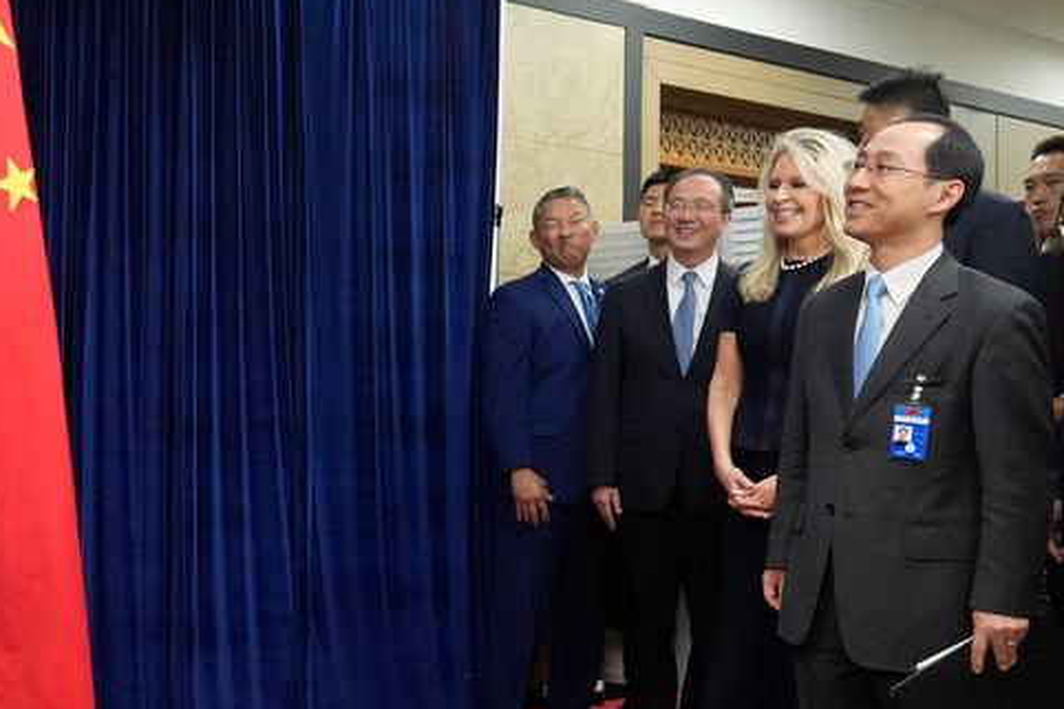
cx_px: 128
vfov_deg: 26.4
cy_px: 410
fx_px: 1507
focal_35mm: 51
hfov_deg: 36.7
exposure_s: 1/500
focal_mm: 24
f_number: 4
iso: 4000
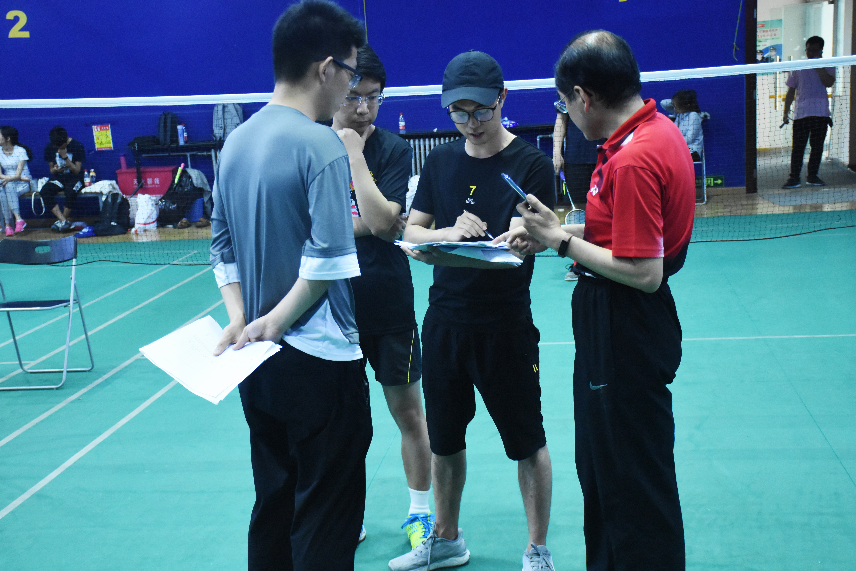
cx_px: 428
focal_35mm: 57
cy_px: 286
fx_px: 1355
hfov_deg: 35.1
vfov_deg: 23.8
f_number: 5
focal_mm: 38
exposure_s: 1/100
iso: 4500
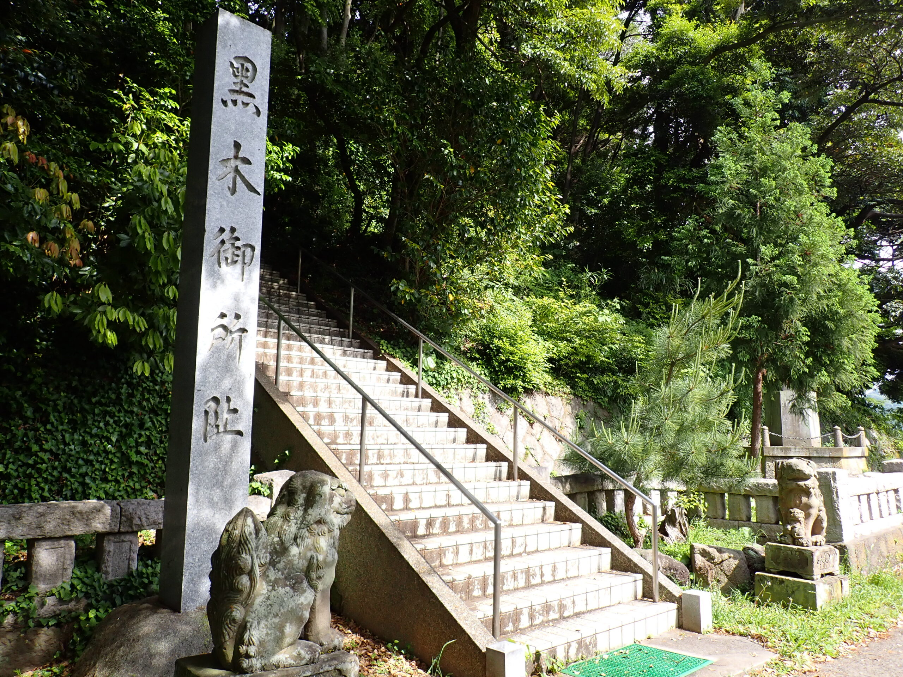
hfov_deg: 69.4
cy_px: 338
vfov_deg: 54.9
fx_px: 652
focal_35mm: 25
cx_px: 452
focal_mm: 4.5
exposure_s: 1/320
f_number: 2.8
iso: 100
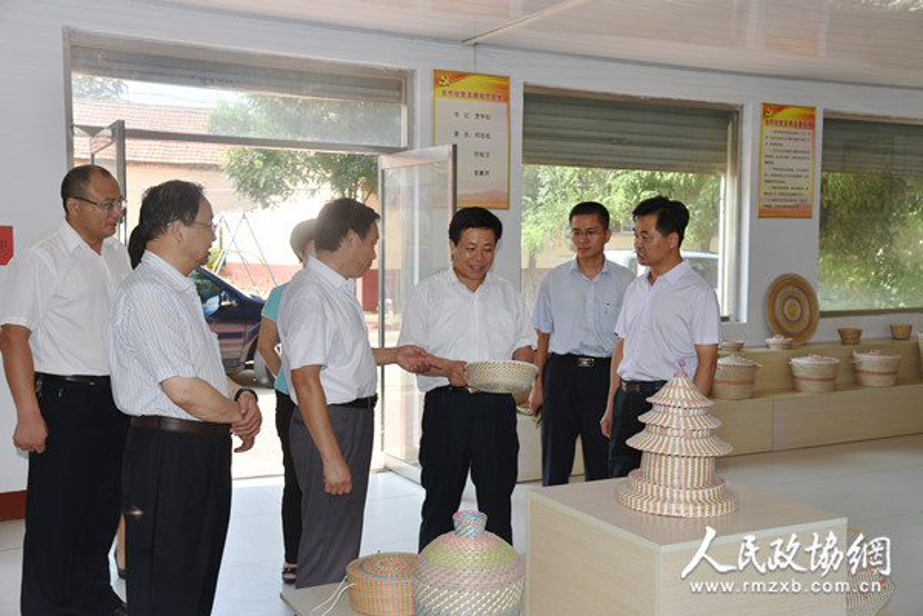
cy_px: 308
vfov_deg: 35.1
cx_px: 462
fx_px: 974
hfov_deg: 50.7
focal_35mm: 38
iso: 160
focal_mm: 38
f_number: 5.6
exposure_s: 1/125
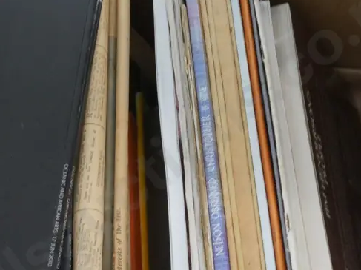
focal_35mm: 101
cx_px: 105
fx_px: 1053
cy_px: 211
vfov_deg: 14.6
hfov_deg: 19.4
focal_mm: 24
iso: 3200
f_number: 5.2
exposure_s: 1/10
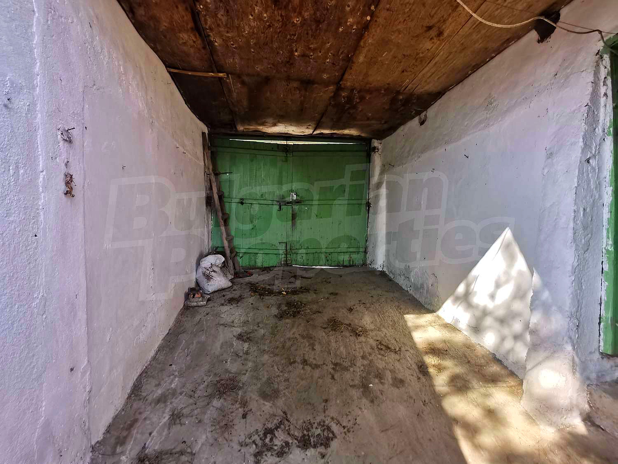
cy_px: 232
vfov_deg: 74.7
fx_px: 304
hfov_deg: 91.0
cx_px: 309
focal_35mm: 17
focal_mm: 2.23
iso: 50
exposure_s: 1/156
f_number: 2.2
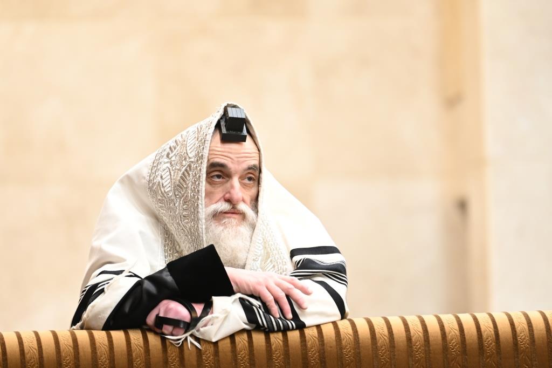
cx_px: 276
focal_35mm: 300
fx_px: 4598
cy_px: 184
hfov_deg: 6.9
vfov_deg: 4.6
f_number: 2.8
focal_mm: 200
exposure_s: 1/125
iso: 800
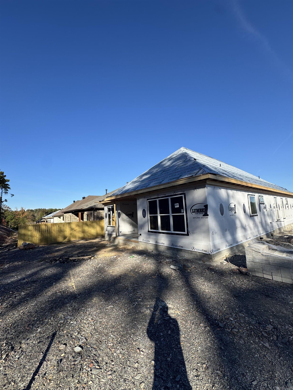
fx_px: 158
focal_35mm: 14
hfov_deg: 85.7
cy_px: 195
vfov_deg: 102.1
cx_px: 146
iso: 50
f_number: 2.2
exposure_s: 1/1323
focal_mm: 2.22
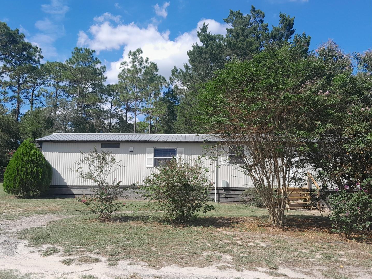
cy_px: 147
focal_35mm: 30
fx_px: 322
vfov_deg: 46.8
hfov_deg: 59.8
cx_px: 166
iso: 40
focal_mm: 4
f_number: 1.8
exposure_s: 1/394
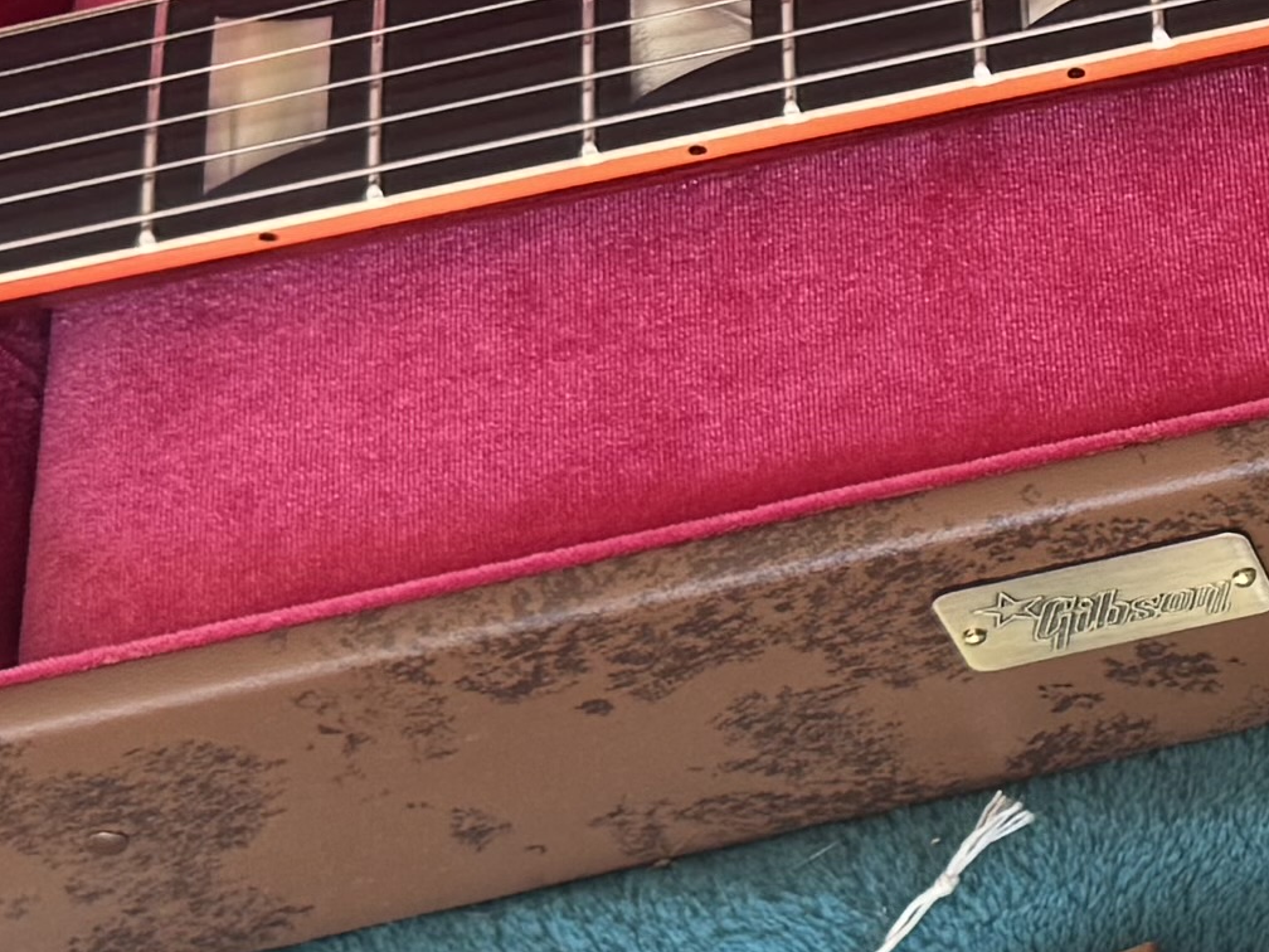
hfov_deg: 13.3
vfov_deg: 10.7
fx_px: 4986
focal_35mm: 136
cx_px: 2144
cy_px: -237
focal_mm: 6.76
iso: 125
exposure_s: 1/121
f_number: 1.78
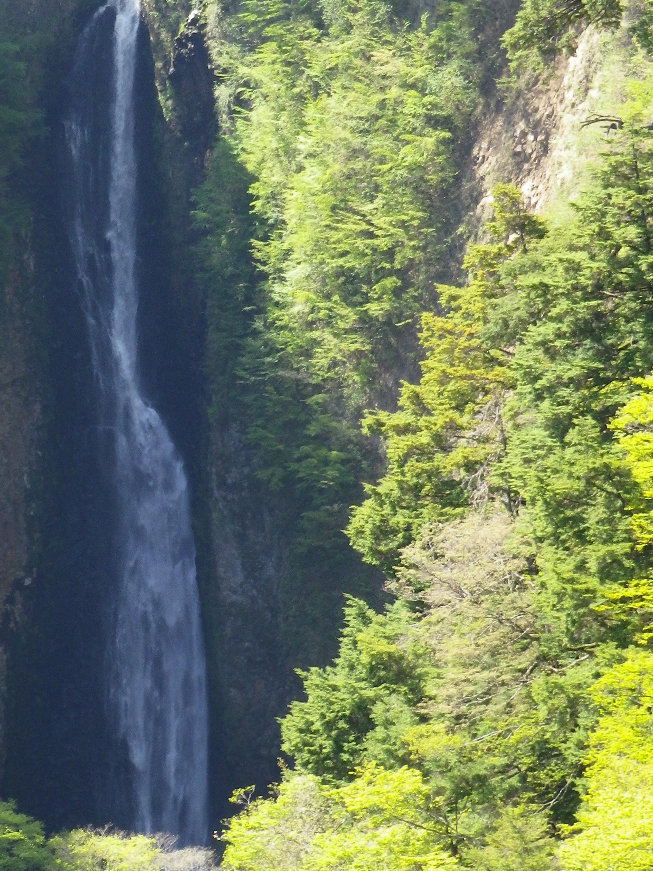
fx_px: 4829
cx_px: 127
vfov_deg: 10.3
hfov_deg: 7.7
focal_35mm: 192
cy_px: 580
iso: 80
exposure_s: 1/80
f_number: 5.1
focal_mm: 19.1
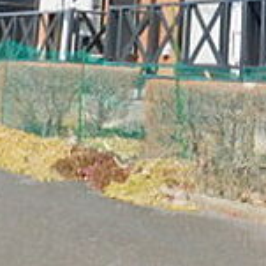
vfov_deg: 18.3
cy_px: -111
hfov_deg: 19.8
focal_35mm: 86
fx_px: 748
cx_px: 243
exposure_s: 1/800
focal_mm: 4
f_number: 3
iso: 125
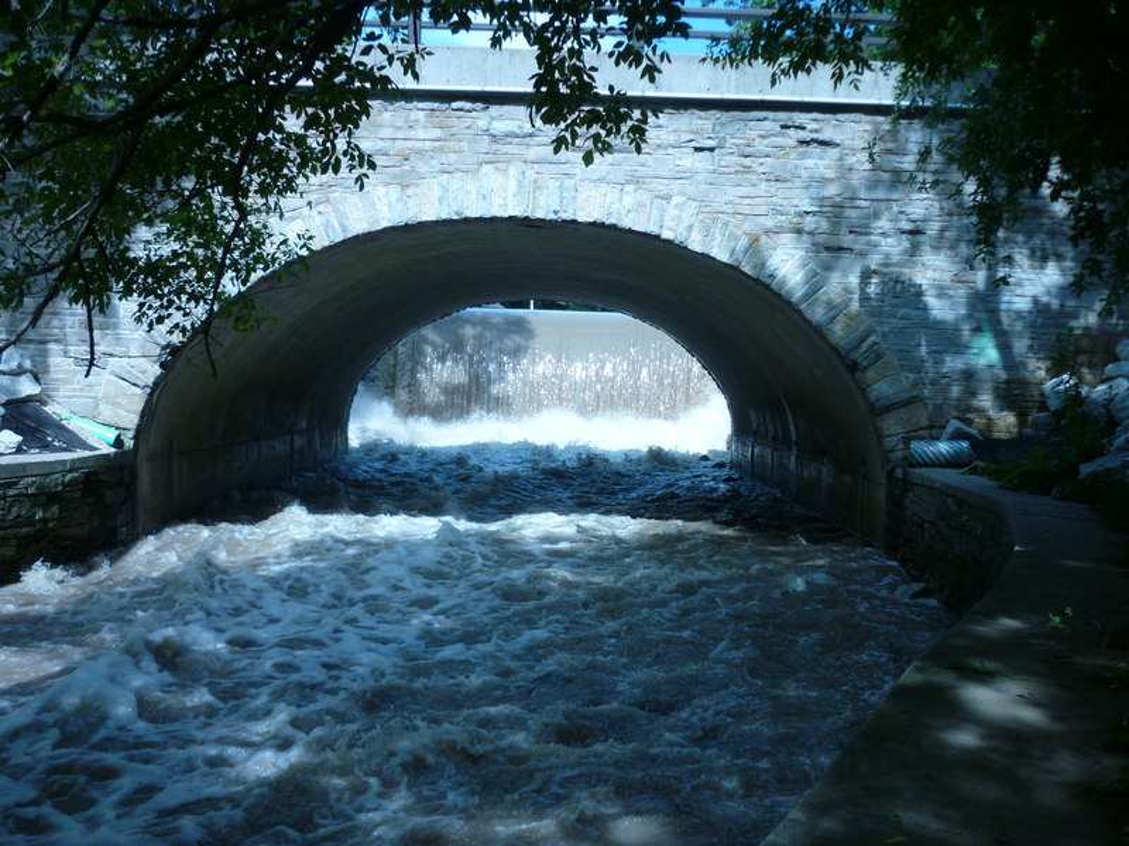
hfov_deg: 55.4
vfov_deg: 42.9
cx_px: 564
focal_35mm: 33
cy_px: 423
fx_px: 1076
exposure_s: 1/640
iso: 80
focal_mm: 5.5
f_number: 2.8
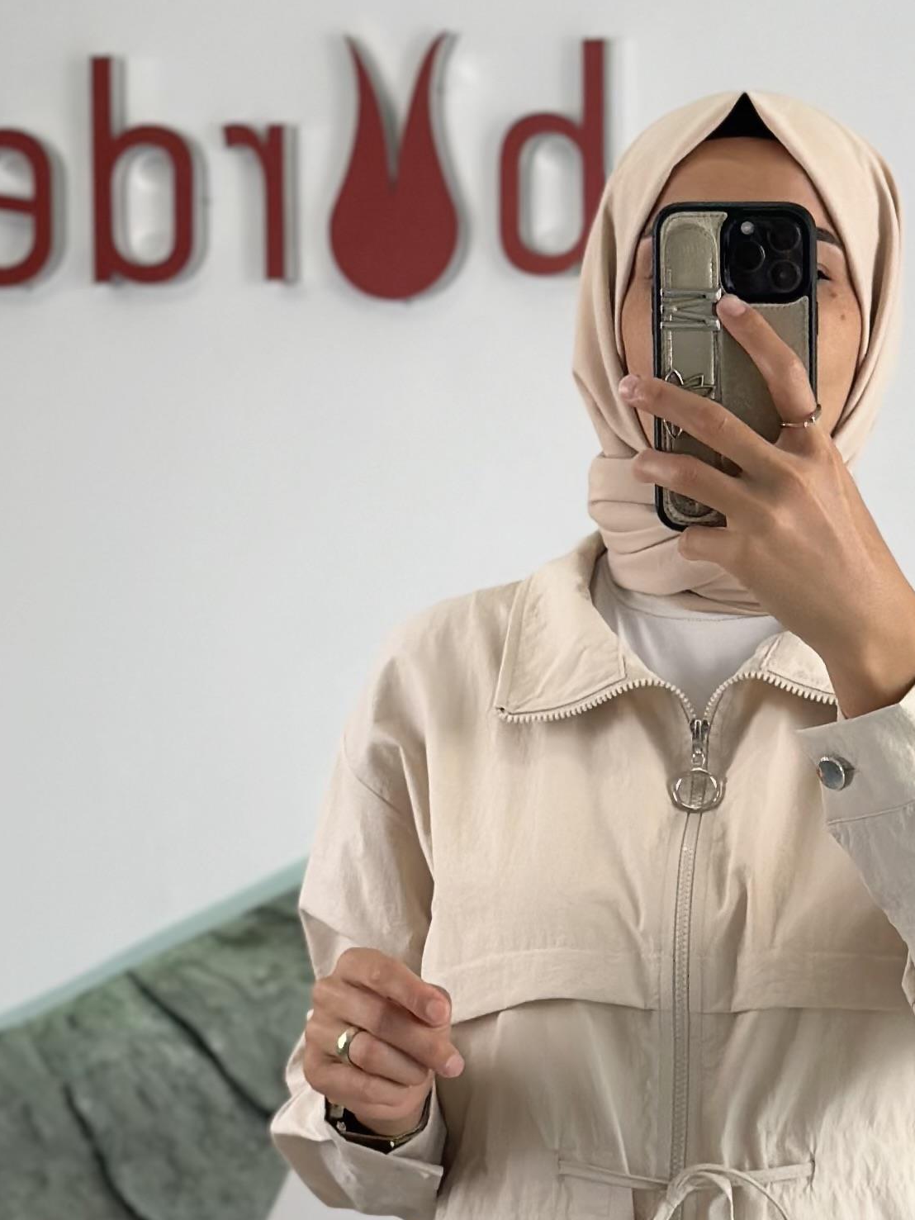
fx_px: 4616
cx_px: 809
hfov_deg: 11.3
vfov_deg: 15.0
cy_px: 751
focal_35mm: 131
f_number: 1.78
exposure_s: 1/402
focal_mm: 6.86
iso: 80
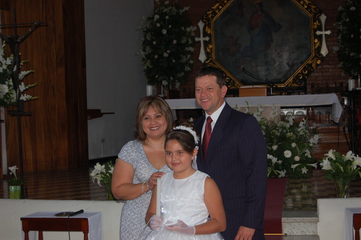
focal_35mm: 69
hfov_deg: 29.3
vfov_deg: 19.7
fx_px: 692
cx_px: 180
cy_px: 120
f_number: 5.3
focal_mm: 46
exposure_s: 1/60
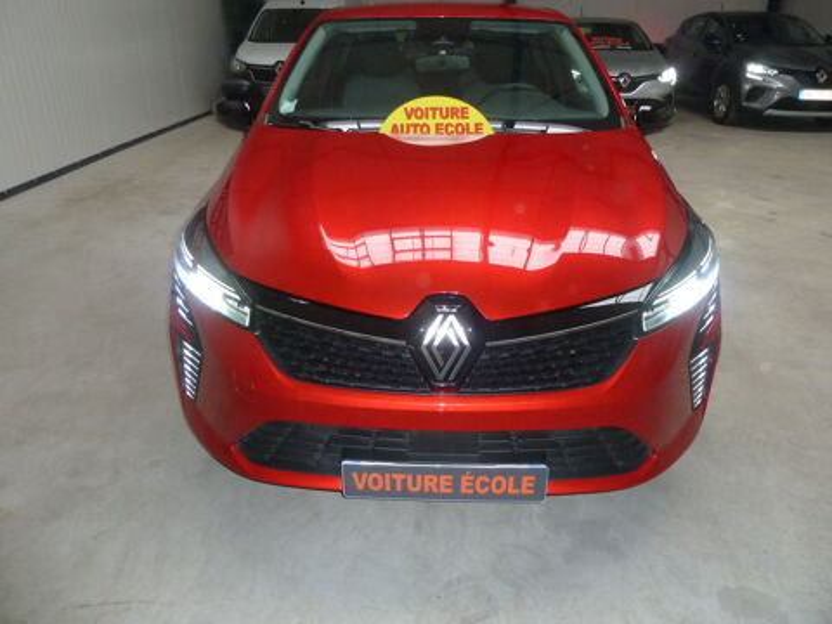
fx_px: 601
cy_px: 312
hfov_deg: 69.4
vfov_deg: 54.9
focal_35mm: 25
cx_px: 416
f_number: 3.3
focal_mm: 4.1
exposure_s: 1/30
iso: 250
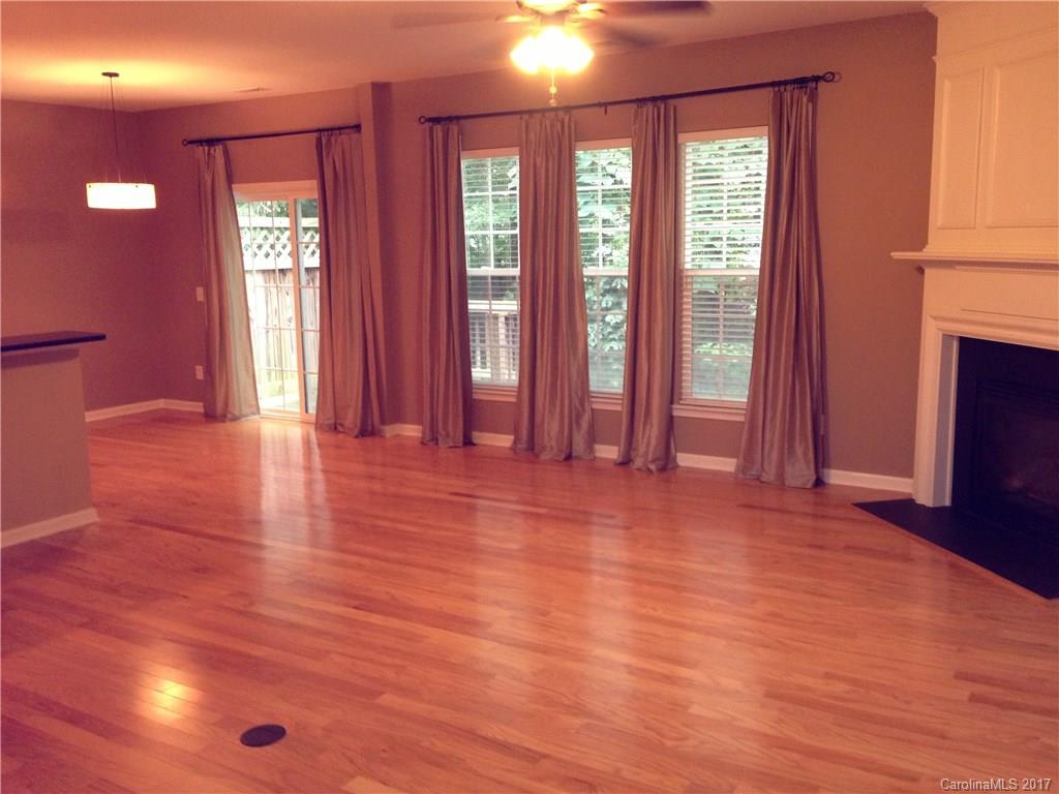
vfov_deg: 42.9
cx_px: 530
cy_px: 397
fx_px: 1010
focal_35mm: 33
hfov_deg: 55.4
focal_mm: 4.13
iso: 250
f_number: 2.4
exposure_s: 1/20
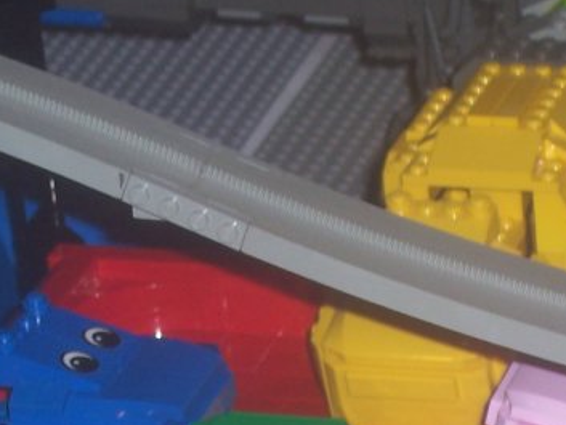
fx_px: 4841
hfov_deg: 6.7
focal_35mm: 296
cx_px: 346
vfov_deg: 5.0
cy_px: 396
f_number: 4.6
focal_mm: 16.8
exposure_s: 1/90
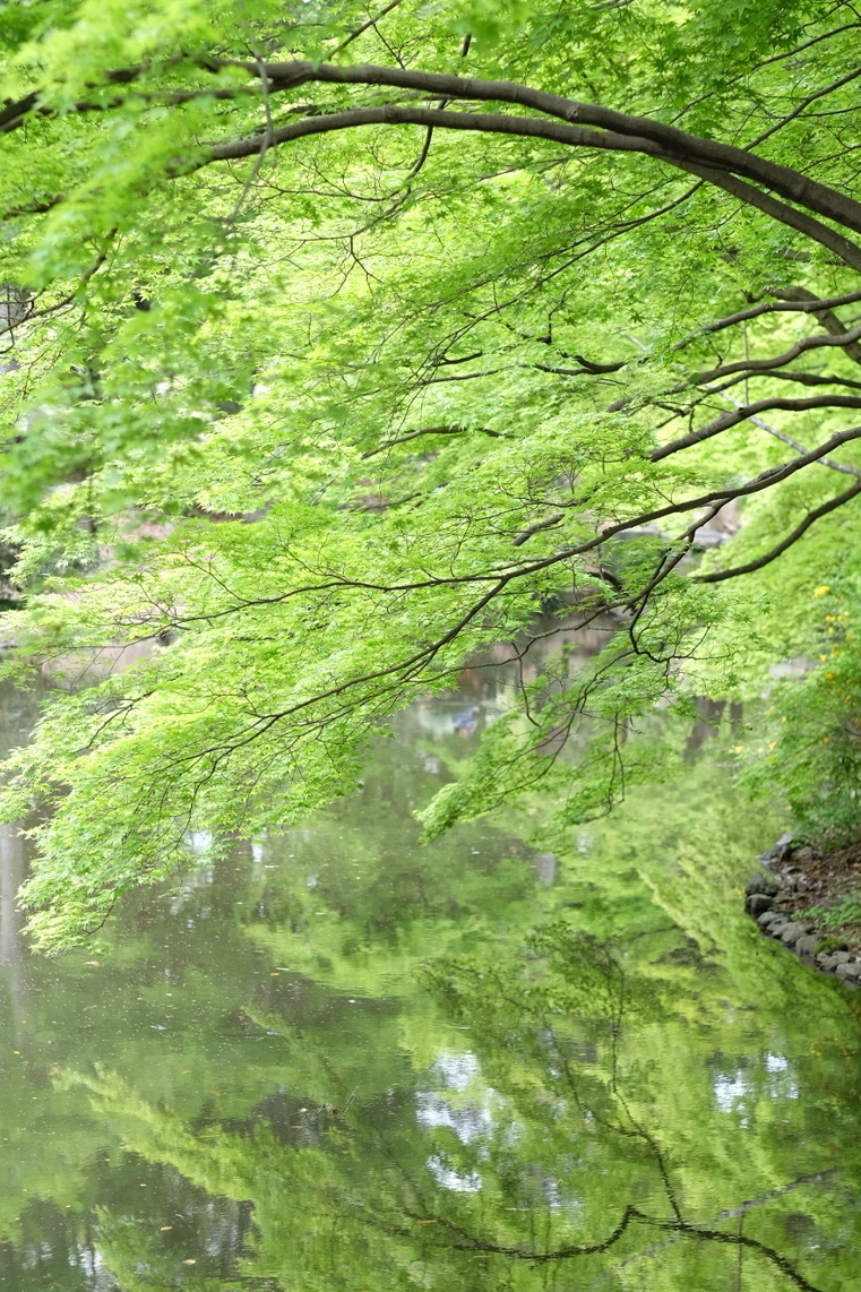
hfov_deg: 12.1
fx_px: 4055
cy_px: 664
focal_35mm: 113
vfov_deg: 18.1
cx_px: 344
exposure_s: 1/250
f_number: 2.8
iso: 200
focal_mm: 56
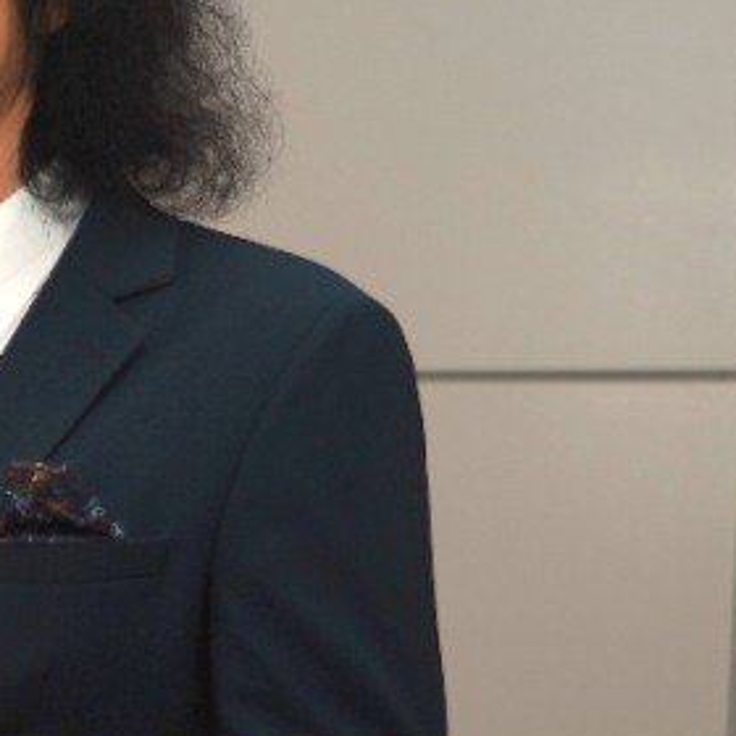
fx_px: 3416
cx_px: -670
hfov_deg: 11.3
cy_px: 777
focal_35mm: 142
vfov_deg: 12.1
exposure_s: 1/100
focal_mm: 36
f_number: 4
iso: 100
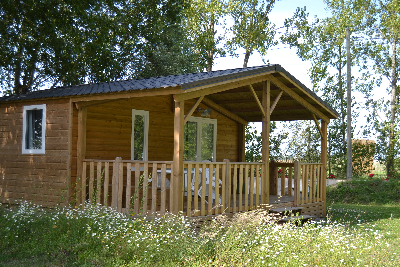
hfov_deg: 41.1
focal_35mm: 48
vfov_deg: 28.1
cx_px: 200
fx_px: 533
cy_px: 134
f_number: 5.6
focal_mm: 32
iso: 100
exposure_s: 1/200
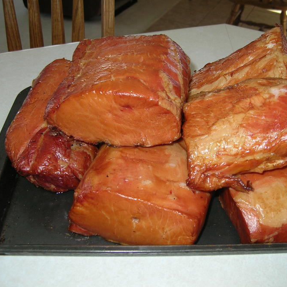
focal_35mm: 43
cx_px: 183
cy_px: 143
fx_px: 403
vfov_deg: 39.2
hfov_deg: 38.9
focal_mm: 6
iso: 50
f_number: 2.7
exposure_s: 1/60.1
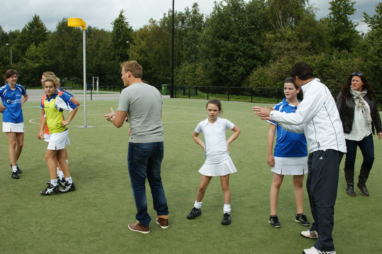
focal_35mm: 42
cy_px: 127
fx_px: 445
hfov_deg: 46.4
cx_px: 191
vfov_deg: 31.9
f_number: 8
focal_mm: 28
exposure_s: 1/400
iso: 200
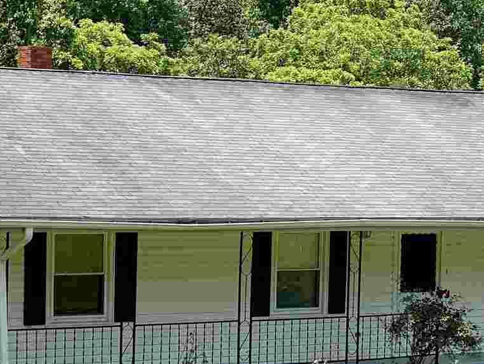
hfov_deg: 14.2
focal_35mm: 139
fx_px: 1944
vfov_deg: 10.6
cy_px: 322
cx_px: 249
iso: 20
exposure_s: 1/888
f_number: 2
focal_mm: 6
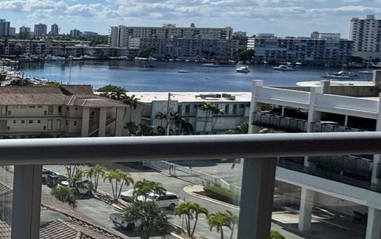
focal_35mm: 46
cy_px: 61
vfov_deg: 27.7
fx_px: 478
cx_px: -176
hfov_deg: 29.2
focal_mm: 2.22
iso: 40
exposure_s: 1/3390
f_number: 2.2
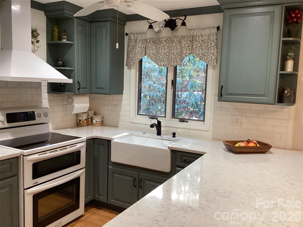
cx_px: 152
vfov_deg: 45.4
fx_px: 271
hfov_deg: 58.4
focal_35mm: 31
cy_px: 114
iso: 200
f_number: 2.4
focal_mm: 3.3
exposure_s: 1/60
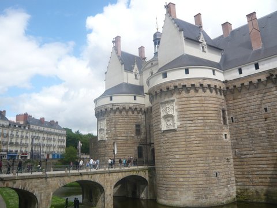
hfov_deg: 63.4
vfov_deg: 49.7
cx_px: 138
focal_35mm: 28
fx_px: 224
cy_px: 104
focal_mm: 4.6
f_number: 8
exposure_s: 1/160
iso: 100
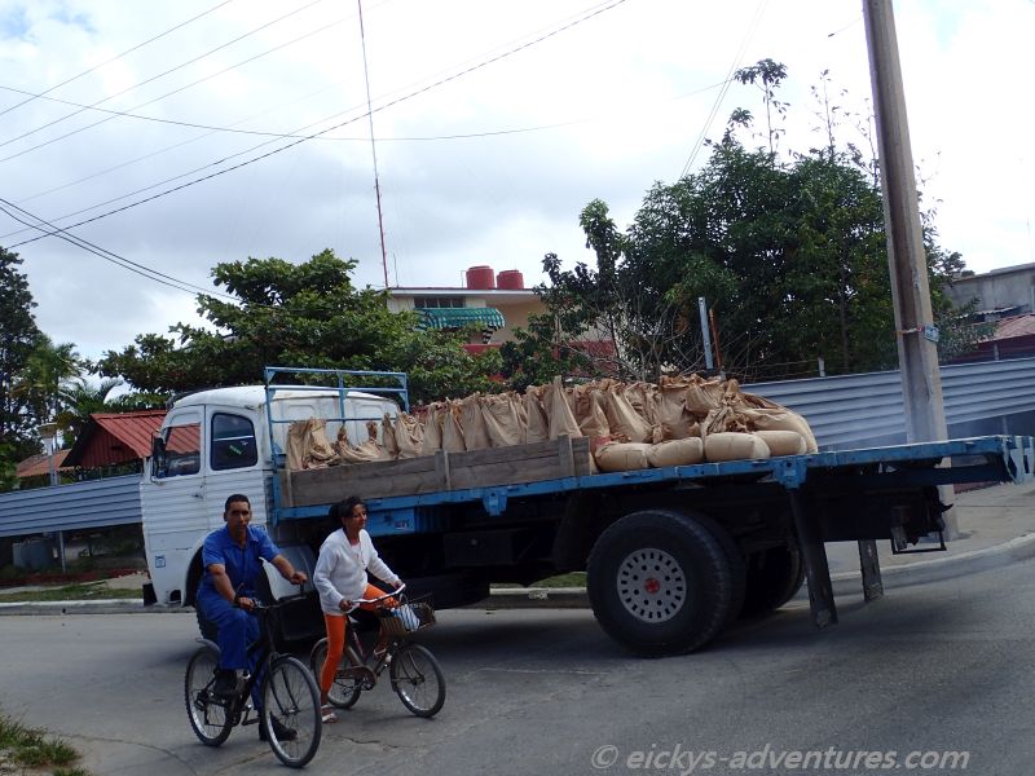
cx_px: 518
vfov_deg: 37.7
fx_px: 1136
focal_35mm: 38
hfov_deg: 49.0
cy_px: 388
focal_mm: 6.86
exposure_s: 1/640
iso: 100
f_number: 3.5
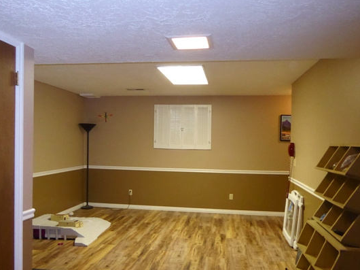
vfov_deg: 48.1
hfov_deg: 61.7
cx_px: 176
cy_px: 150
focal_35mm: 29
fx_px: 301
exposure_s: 1/60
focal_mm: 4.3
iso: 800
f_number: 3.3
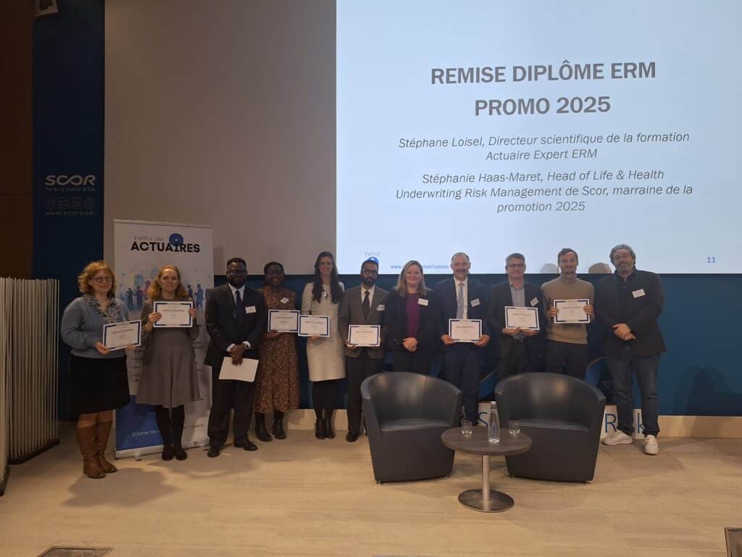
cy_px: 278
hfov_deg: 73.9
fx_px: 493
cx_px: 371
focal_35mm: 23
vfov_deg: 58.9
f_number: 1.8
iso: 64
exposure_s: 1/60
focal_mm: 5.54
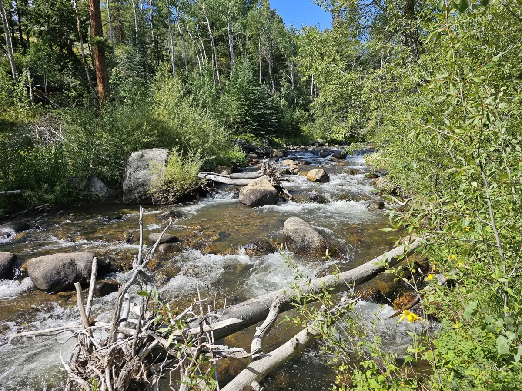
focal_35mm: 23
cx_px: 261
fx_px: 347
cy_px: 196
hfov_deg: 73.9
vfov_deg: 58.9
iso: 10
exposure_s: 1/322
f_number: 1.7
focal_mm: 6.3
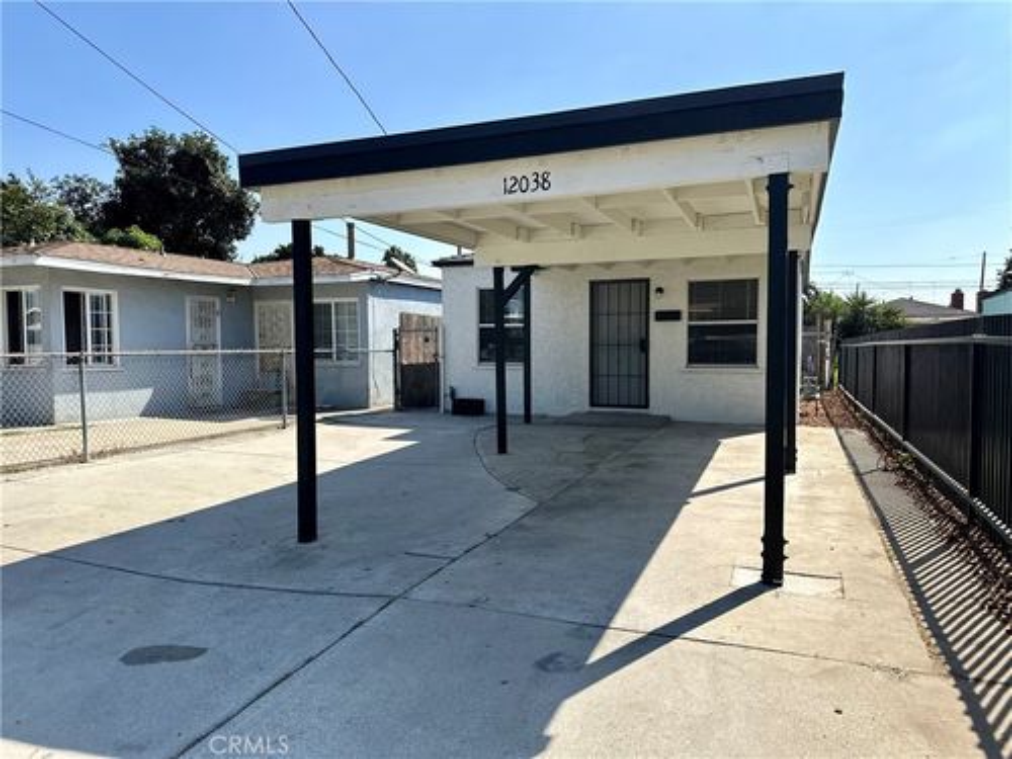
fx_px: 702
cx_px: 506
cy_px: 380
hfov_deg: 71.6
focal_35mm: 24
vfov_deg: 56.8
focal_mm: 6.86
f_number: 1.78
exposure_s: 1/4545
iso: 80
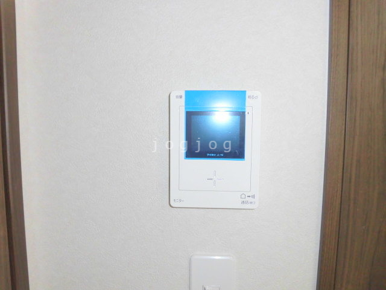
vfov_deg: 56.8
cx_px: 193
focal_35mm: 24
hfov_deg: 71.6
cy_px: 145
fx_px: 268
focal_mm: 4.3
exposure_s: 1/50
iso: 100
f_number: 3.1
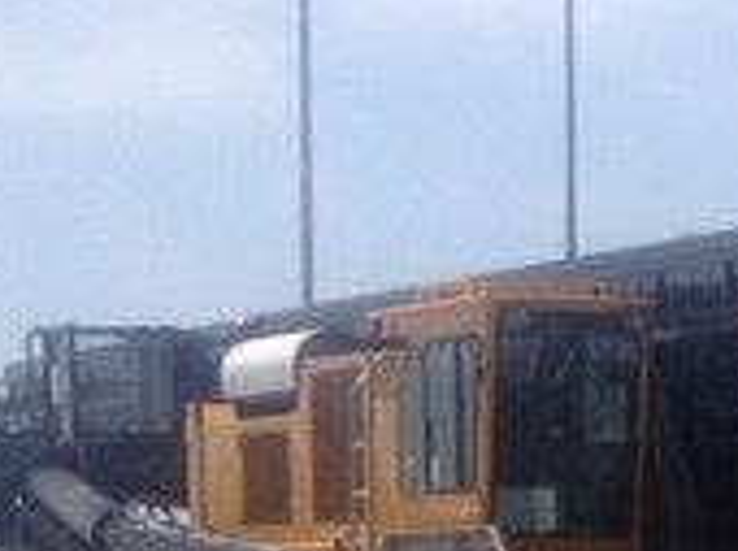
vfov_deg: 7.1
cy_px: 685
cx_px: 1862
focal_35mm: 206
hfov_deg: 8.6
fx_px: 4386
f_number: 2.4
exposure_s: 1/2304
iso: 50
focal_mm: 4.28
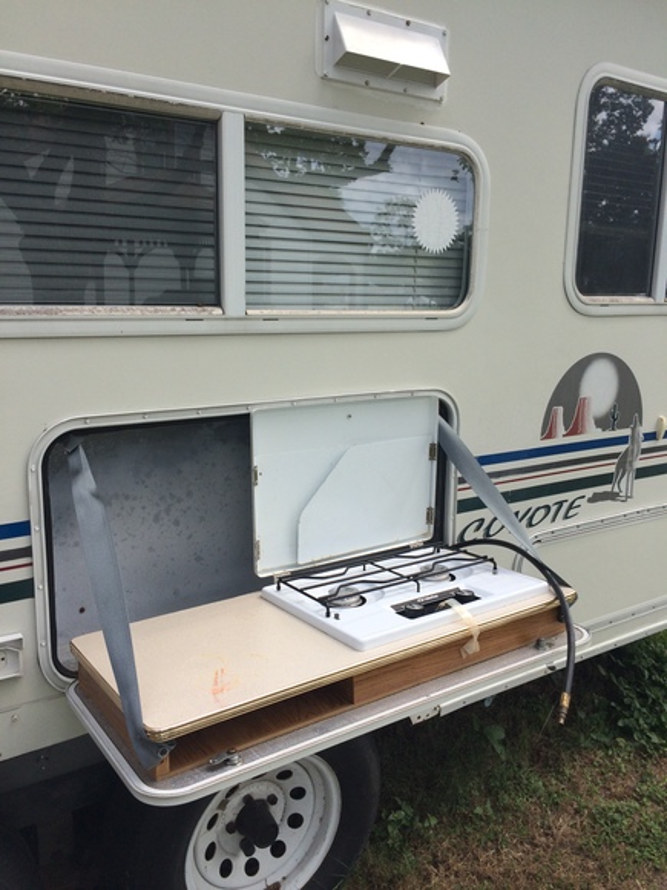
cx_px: 334
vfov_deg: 61.7
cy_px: 445
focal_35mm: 29
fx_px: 745
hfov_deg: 48.2
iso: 32
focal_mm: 4.15
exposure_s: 1/805
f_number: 2.2
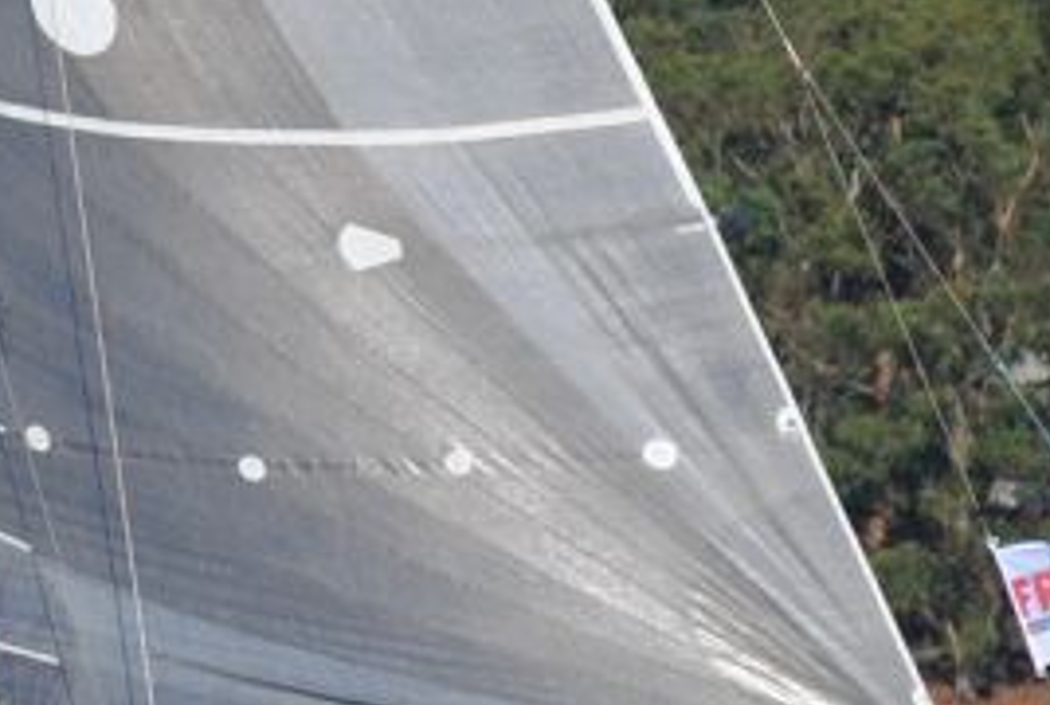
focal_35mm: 538
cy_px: 601
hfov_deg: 3.8
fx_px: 15727
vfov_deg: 2.6
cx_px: 74
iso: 100
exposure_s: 1/640
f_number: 6.3
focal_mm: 120
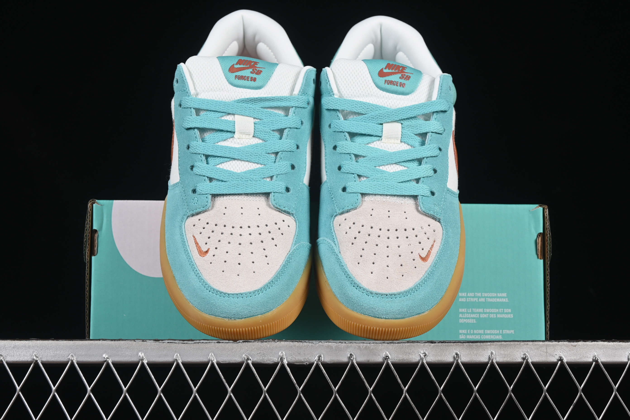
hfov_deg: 27.0
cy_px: 210
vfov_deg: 18.2
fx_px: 1312
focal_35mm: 75
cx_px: 315
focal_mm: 50
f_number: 8
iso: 160
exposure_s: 1/80
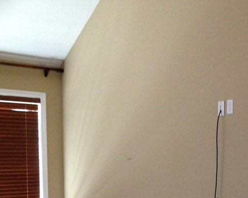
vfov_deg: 21.5
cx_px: 239
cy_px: 187
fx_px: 506
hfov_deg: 26.3
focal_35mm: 69
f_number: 2.4
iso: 400
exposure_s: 1/20
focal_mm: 4.13
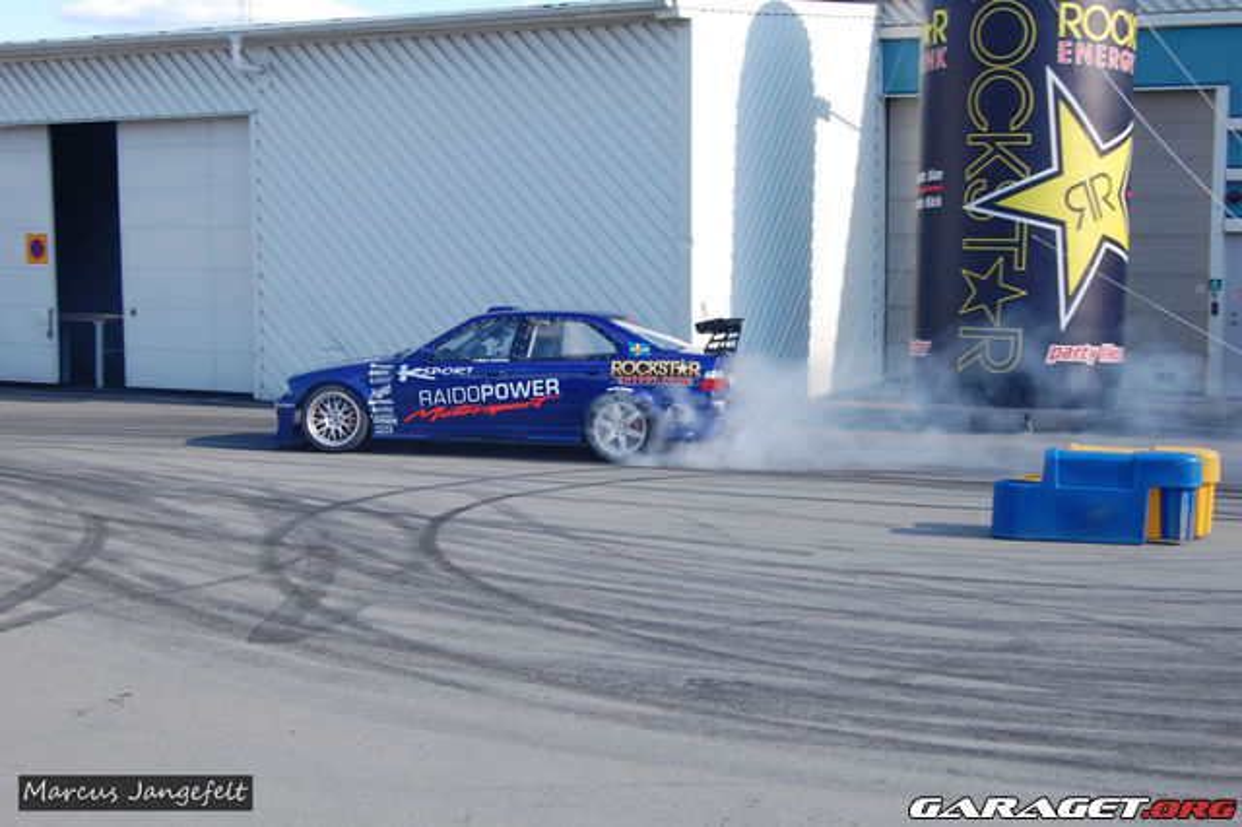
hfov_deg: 38.9
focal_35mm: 51
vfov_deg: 26.5
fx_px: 1759
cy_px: 414
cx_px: 621
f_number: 9
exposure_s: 1/320
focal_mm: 34
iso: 400
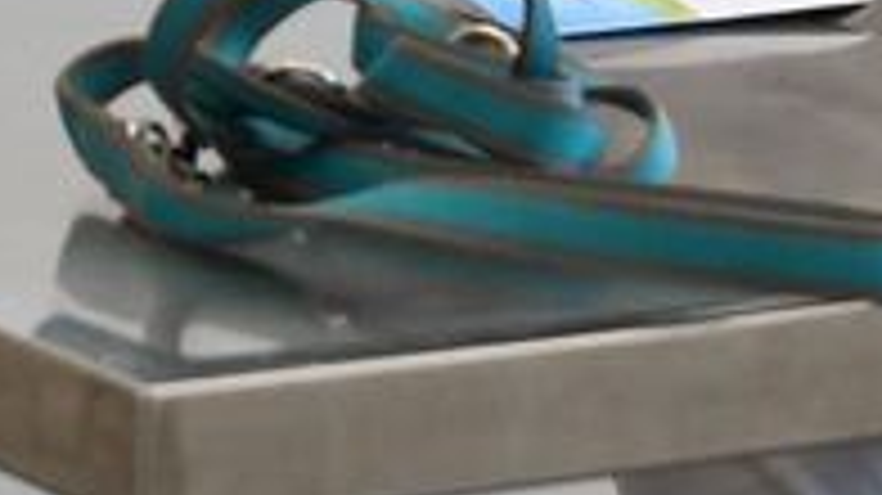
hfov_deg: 10.8
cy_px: -932
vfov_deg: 5.9
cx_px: -410
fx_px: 4488
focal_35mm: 192
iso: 400
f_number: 3.5
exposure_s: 1/80
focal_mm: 20
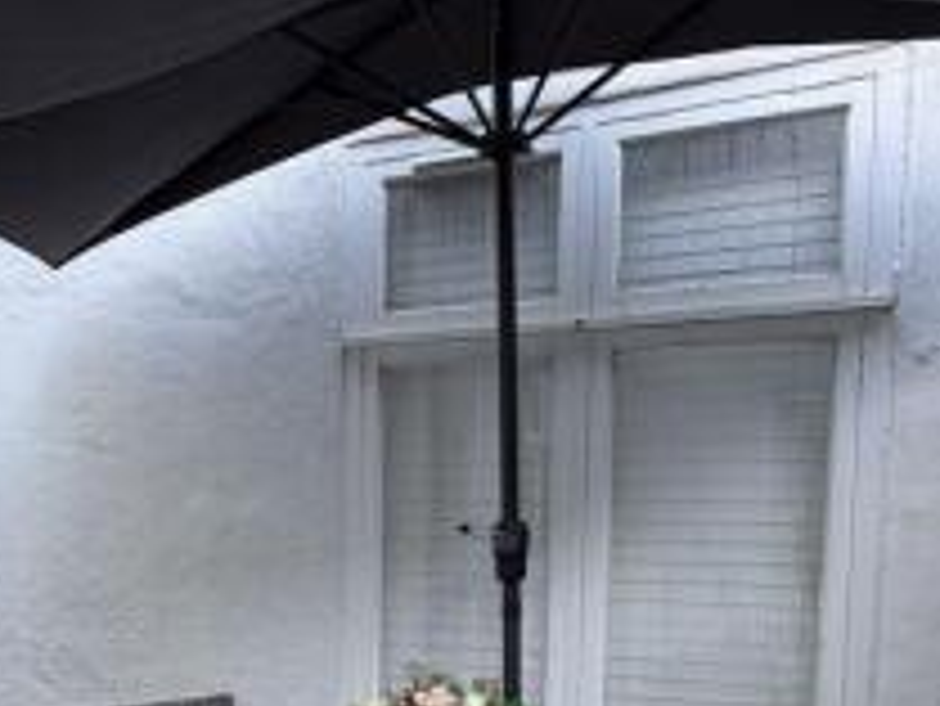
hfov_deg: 47.3
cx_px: 340
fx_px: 1060
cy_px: 582
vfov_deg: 35.5
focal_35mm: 39
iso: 125
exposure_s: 1/121
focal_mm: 2.22
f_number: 2.2
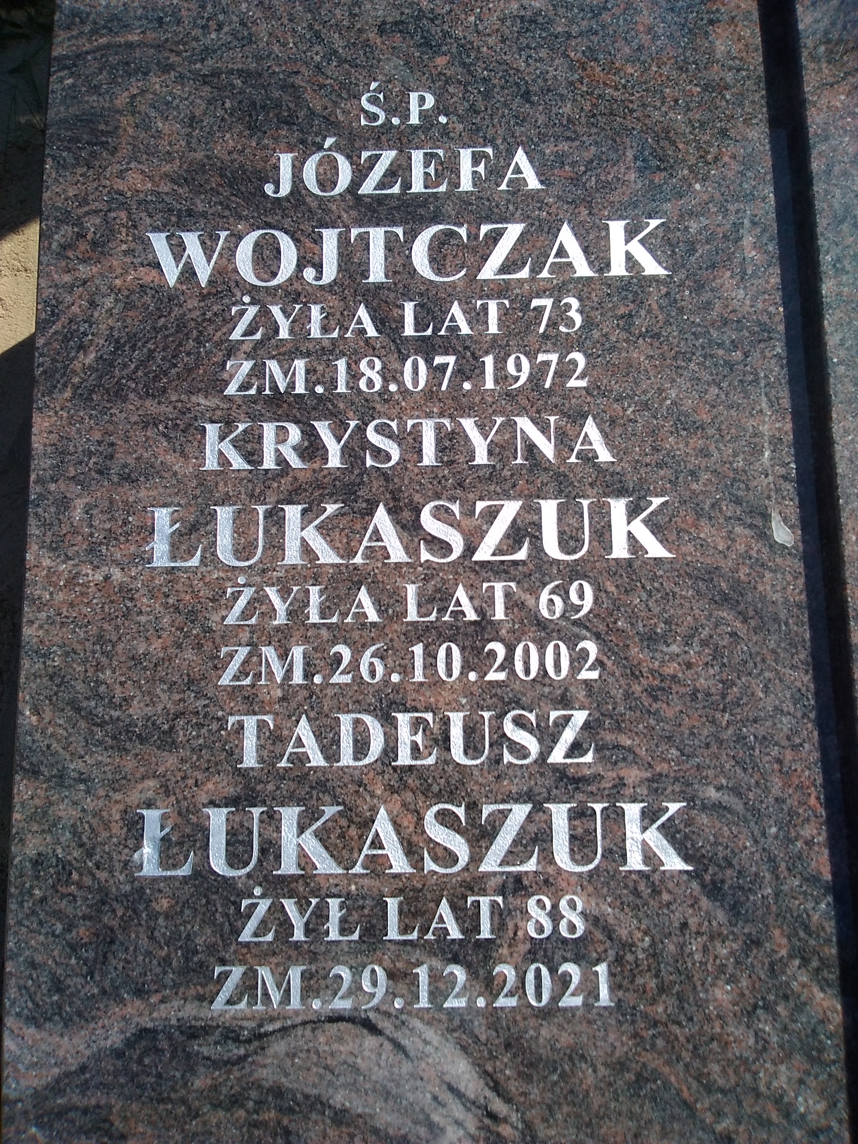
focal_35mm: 29
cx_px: 429
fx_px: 958
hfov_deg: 48.2
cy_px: 572
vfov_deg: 61.7
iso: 100
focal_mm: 2.39
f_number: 2.4
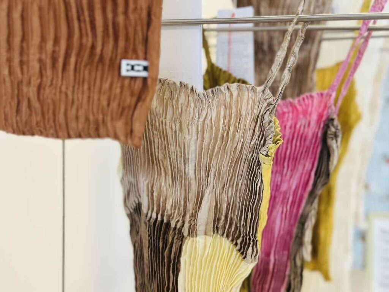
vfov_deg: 30.3
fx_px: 539
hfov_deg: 39.7
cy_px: 146
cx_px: 194
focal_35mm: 48
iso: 160
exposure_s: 1/50
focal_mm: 6.86
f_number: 1.78
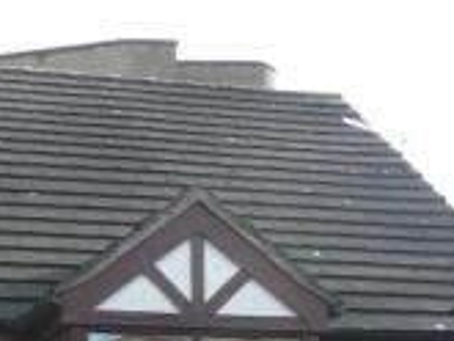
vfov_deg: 14.2
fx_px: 1299
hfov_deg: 19.8
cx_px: 175
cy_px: 466
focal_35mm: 99
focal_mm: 4.6
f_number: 3.3
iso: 100
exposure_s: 1/200
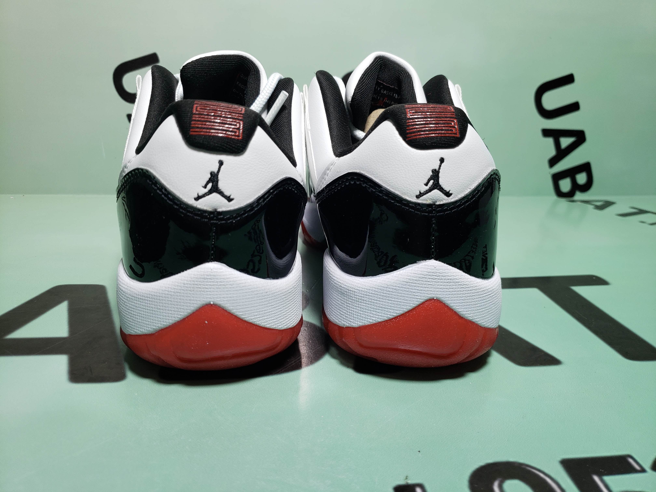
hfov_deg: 67.3
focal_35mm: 26
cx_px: 328
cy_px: 246
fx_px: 493
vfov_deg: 53.1
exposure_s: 1/301
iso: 50
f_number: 1.5
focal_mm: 4.3
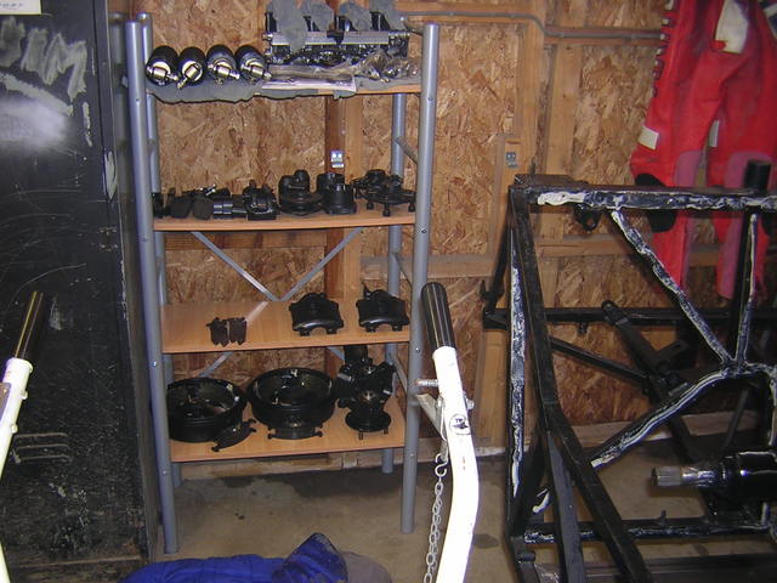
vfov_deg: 39.7
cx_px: 388
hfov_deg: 51.4
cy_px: 292
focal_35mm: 36
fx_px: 808
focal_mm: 4.7
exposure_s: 1/60.1
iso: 139
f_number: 2.6
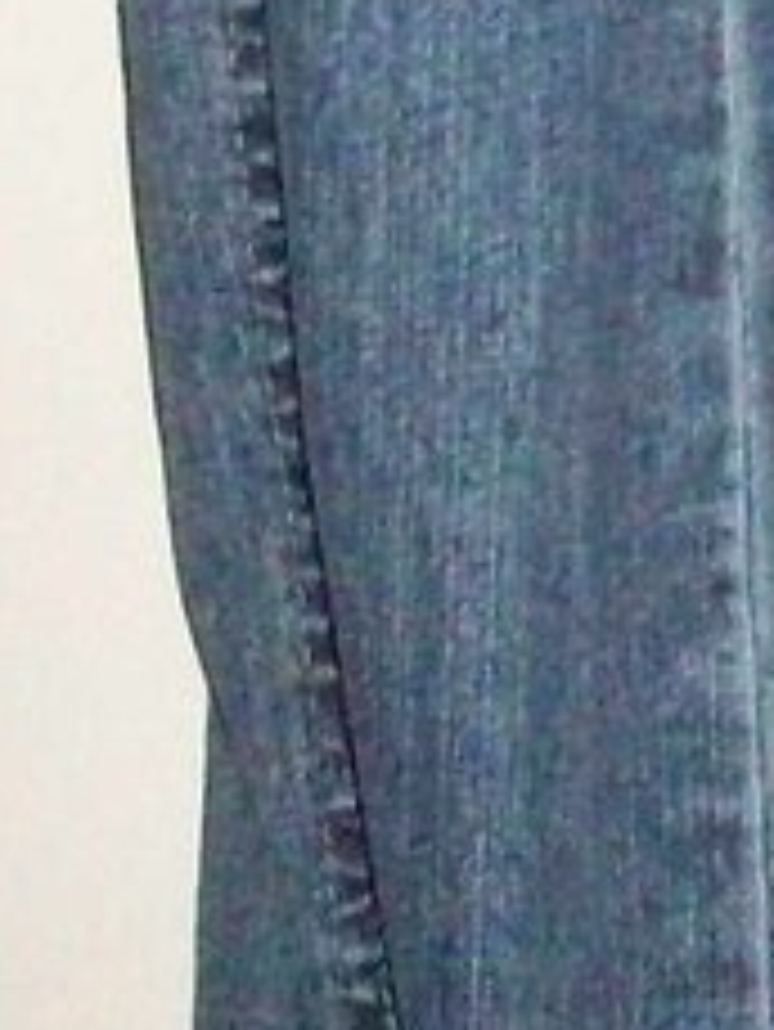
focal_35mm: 215
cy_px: -607
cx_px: 2167
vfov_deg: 8.9
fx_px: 6404
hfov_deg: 6.4
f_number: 2.8
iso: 800
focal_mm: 6.2
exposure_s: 1/128
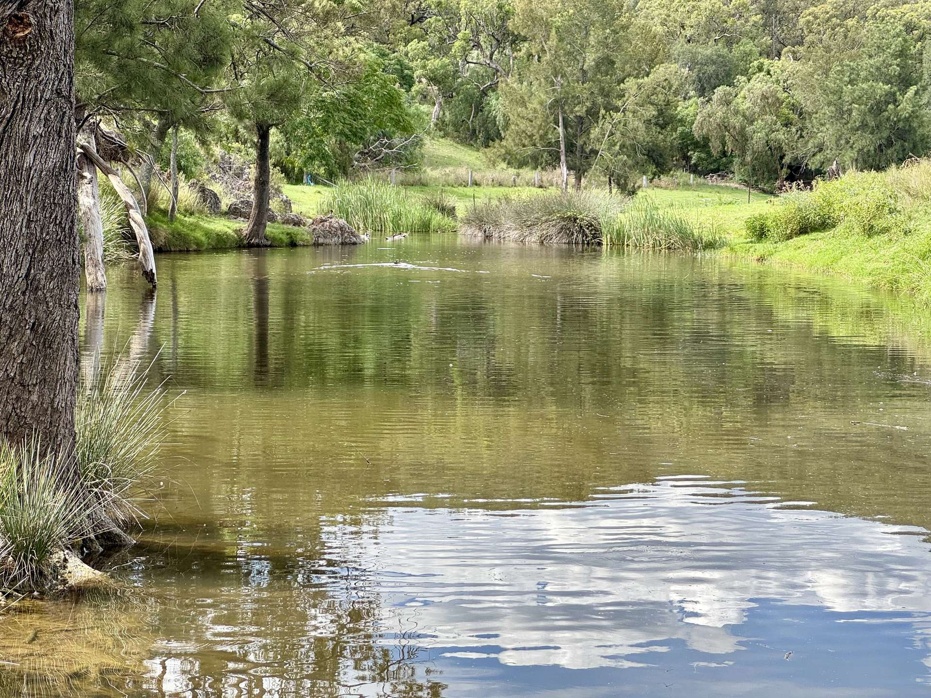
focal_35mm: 77
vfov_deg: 19.1
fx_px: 2071
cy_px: 349
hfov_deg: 25.3
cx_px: 466
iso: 25
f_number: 2.8
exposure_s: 1/260
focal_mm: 9
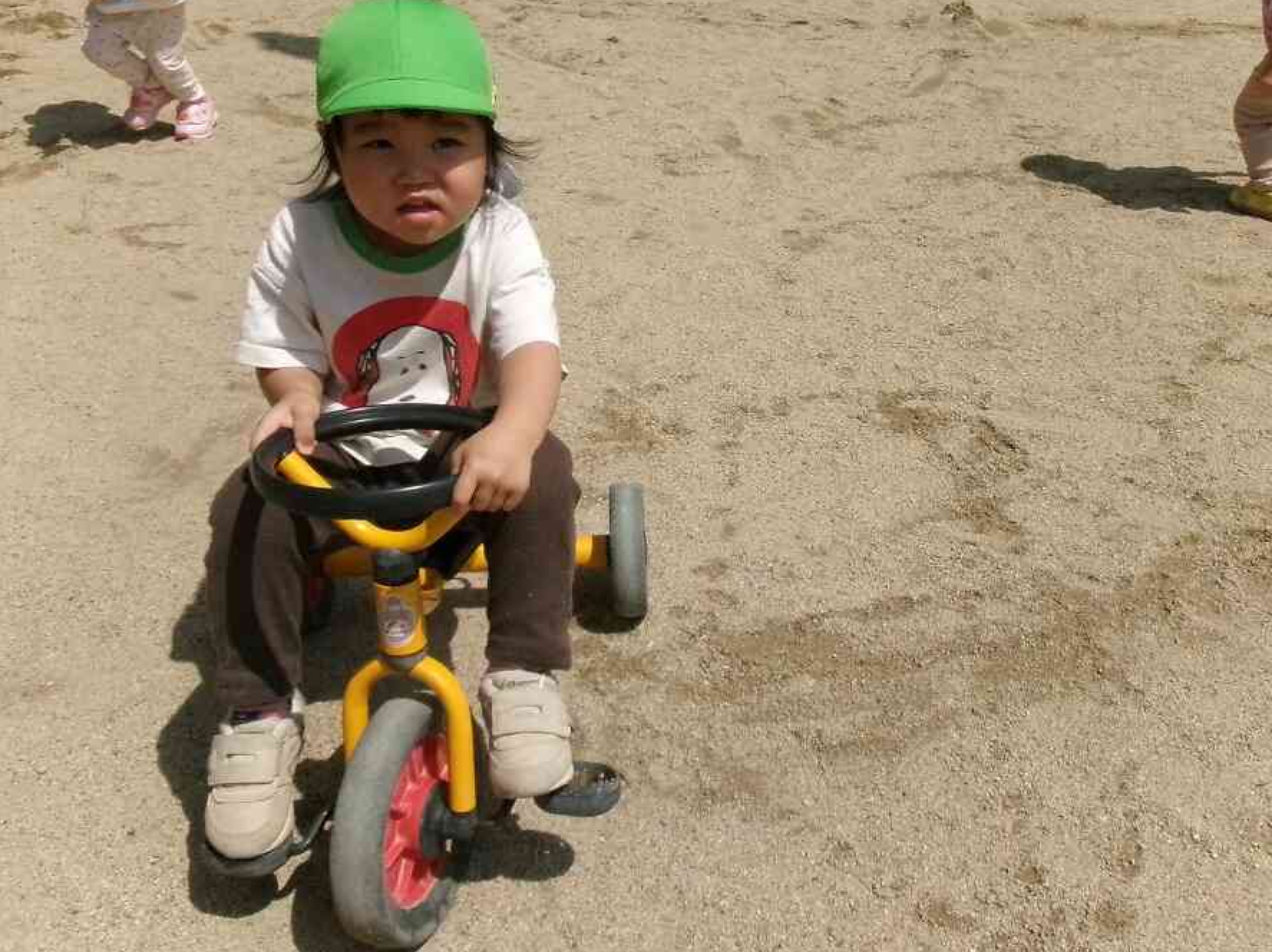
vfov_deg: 46.7
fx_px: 1102
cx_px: 599
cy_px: 457
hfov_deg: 60.0
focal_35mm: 30
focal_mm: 5.1
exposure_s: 1/1700
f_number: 10.8
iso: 800
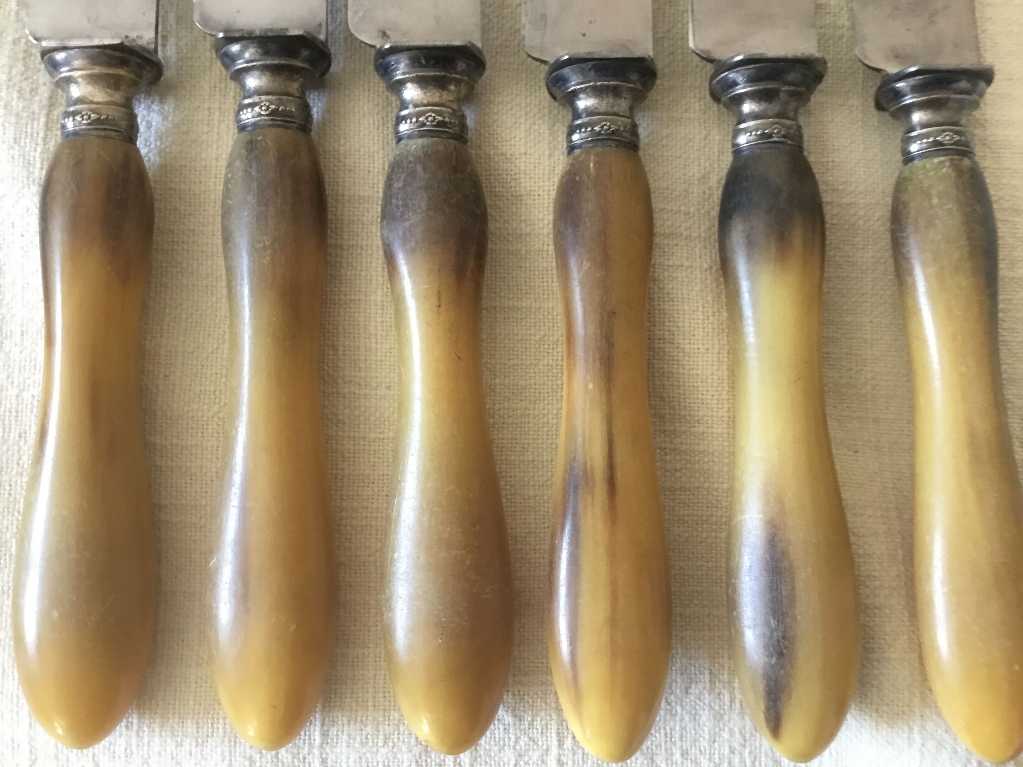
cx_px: 512
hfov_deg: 58.4
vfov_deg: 45.4
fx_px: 916
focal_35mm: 31
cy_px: 384
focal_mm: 3.3
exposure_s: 1/33
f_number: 2.4
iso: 125
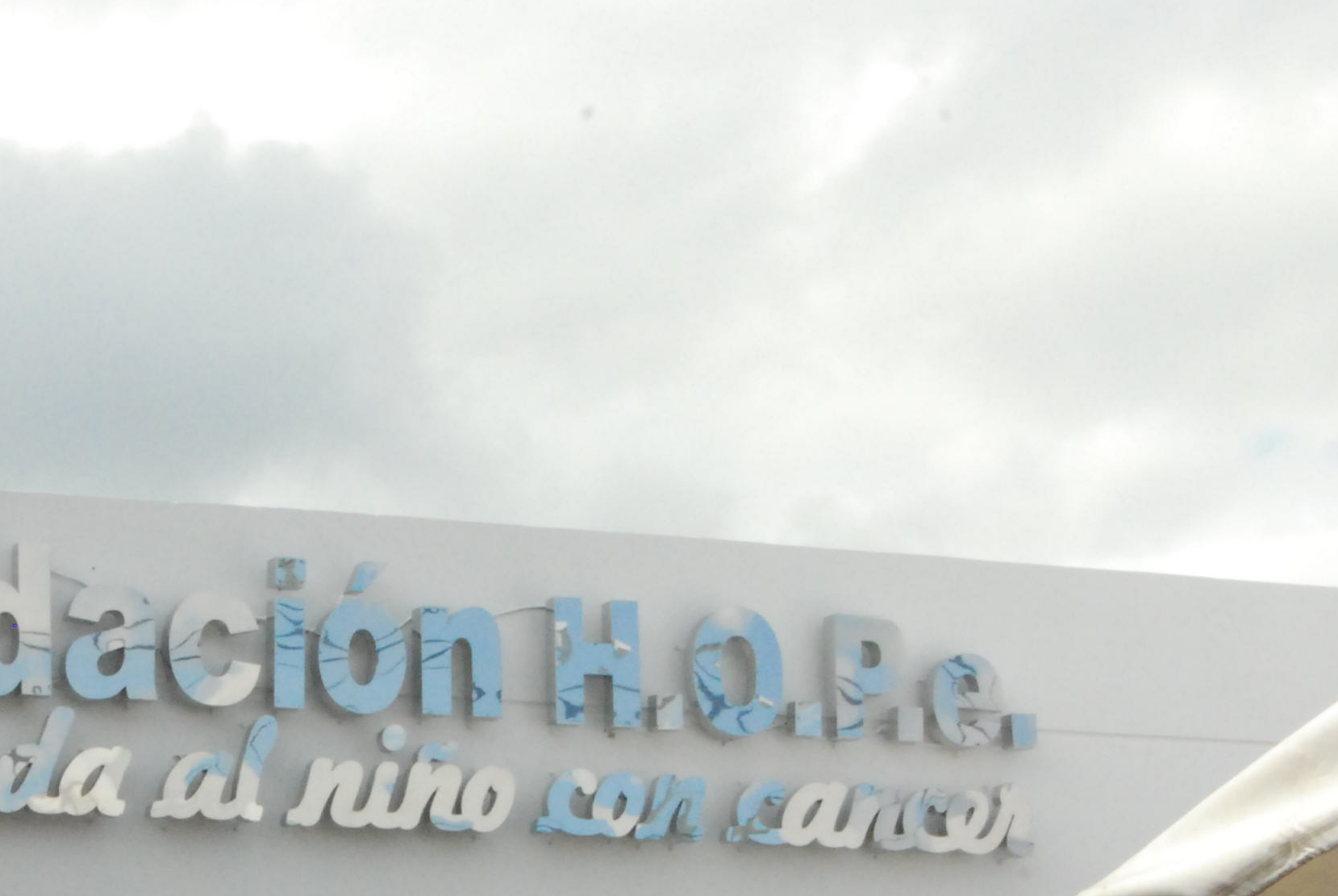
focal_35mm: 133
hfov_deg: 15.3
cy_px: 900
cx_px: 257
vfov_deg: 10.3
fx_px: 4950
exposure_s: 1/200
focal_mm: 38
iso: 1600
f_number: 32
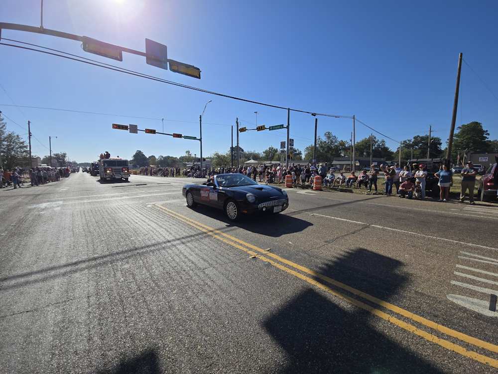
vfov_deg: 89.9
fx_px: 187
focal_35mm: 13
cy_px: 187
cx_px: 249
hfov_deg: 106.2
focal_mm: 2.2
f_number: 2.2
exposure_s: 1/3819
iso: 50
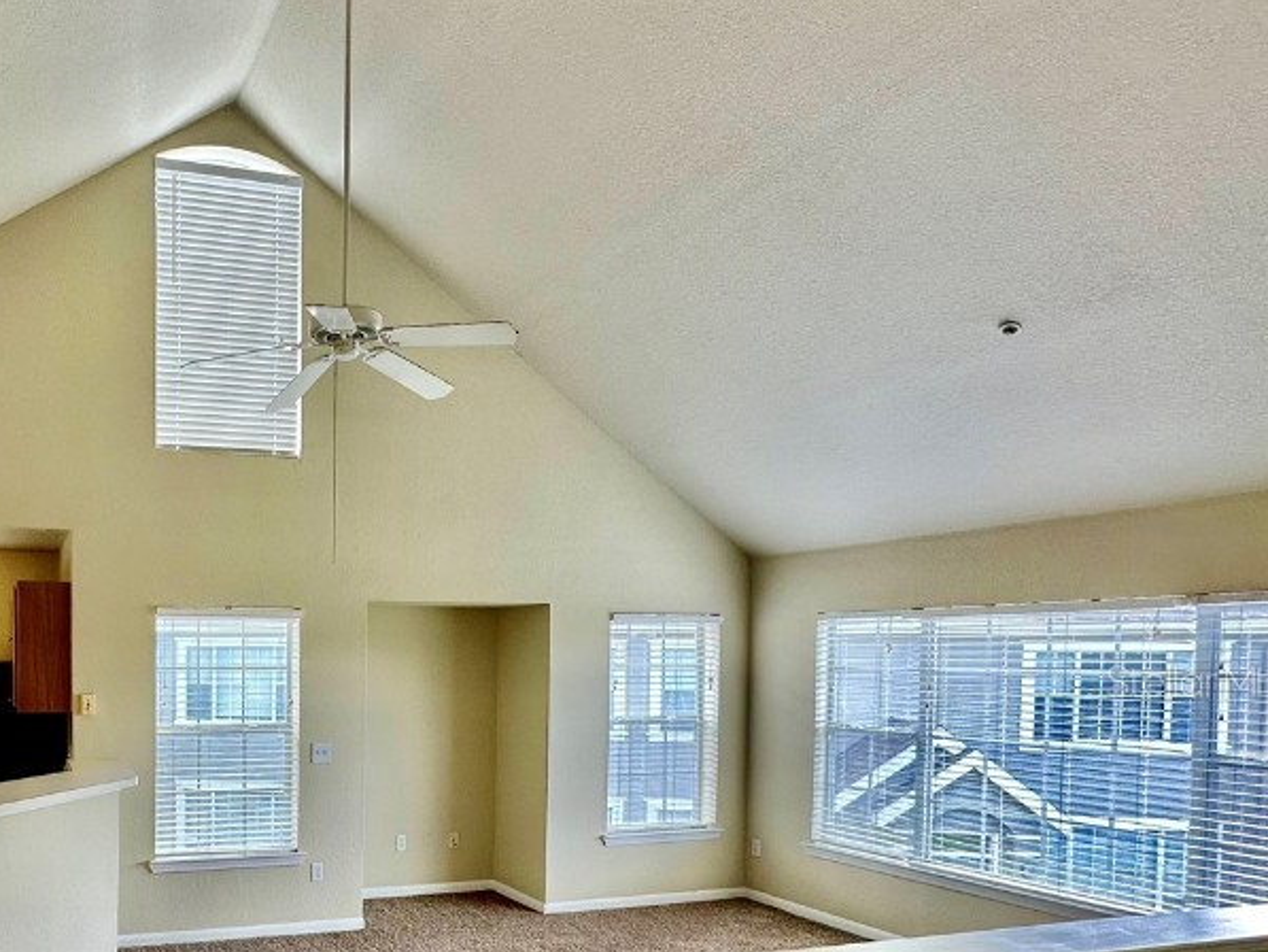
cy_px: 680
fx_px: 879
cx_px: 219
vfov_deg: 54.9
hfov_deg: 64.0
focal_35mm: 24
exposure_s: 1/120
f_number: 2.2
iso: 80
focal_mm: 2.22
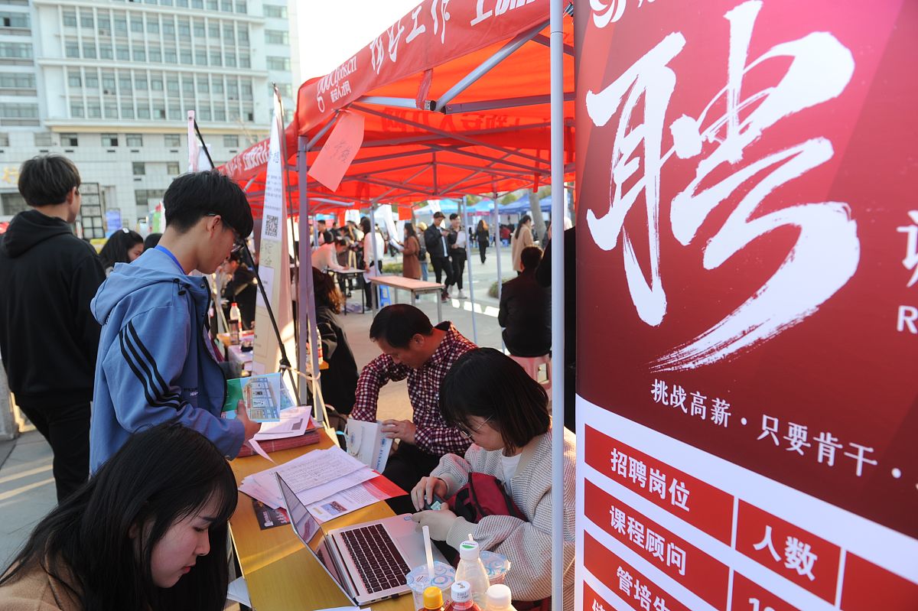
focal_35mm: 24
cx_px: 459
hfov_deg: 73.8
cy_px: 306
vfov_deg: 53.1
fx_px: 612
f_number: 5.6
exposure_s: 1/125
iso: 200
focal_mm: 24
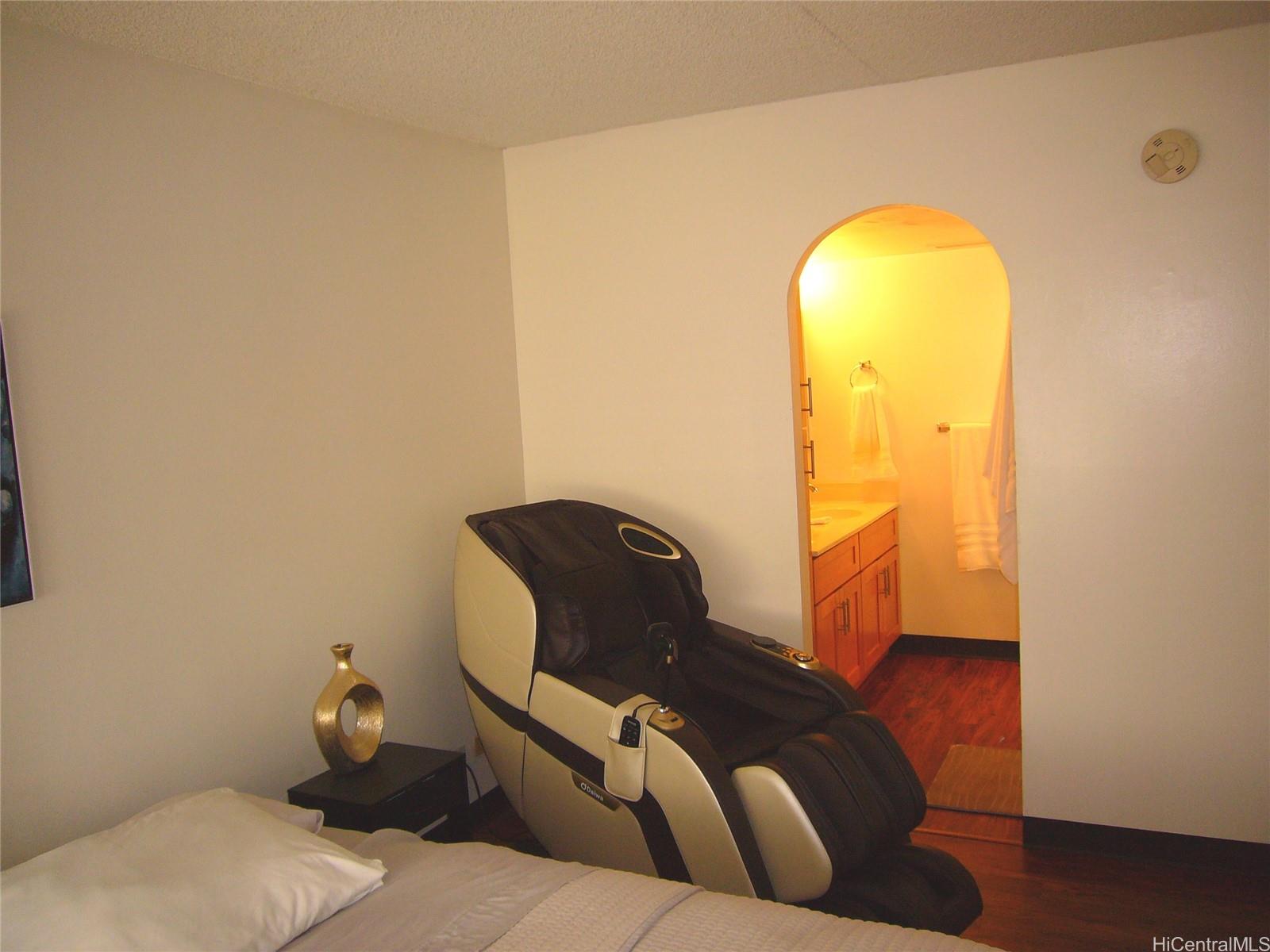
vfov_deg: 49.7
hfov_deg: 63.4
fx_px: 1027
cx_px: 635
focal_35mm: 28
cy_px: 476
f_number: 2.8
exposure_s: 1/30
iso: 100
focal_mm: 4.6
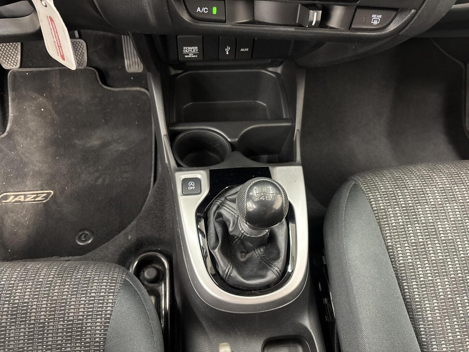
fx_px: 352
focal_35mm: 26
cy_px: 176
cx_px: 234
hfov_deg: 67.3
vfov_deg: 53.1
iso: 640
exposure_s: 1/33
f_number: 1.6
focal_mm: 5.96
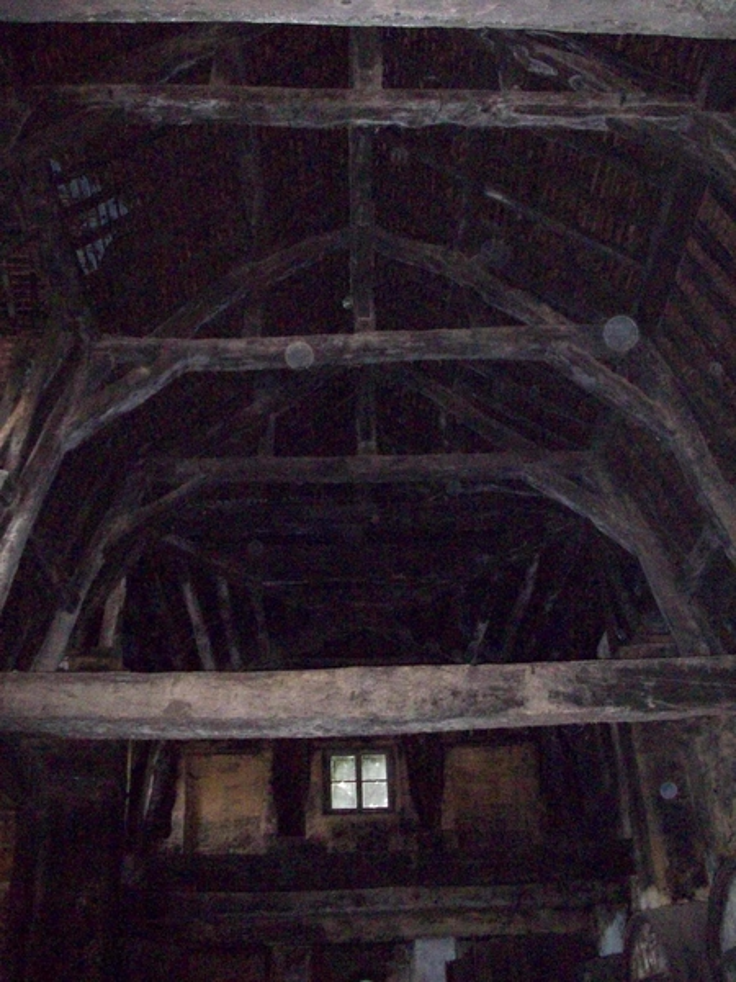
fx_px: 1049
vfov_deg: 50.1
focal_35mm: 37
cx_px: 368
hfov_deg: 38.7
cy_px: 491
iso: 800
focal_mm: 6.2
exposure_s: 1/45
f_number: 2.8
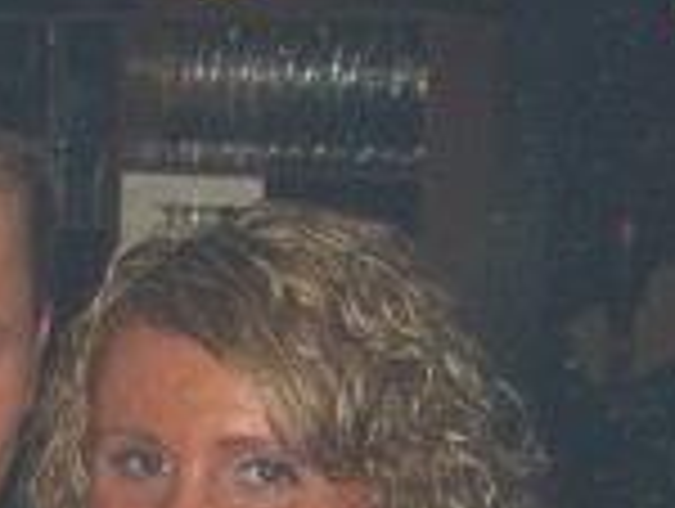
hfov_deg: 12.6
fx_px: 2969
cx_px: -180
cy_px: 841
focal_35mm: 152
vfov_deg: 9.4
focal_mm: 7.9
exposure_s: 1/60
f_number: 2.8
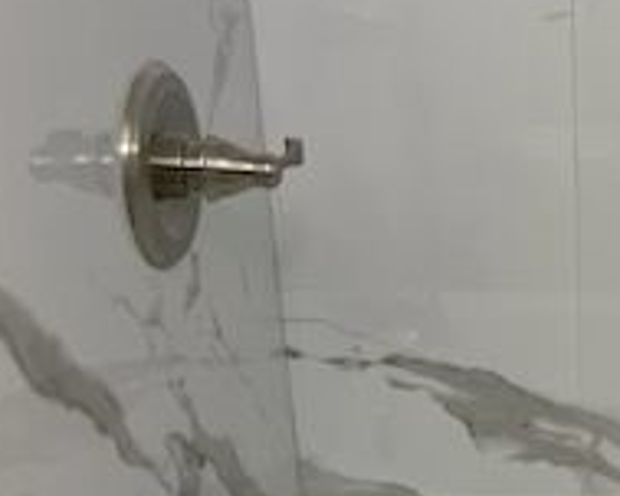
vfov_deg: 17.7
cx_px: 922
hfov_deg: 19.5
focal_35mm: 86
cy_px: 371
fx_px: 1577
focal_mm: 5.1
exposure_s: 1/60
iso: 100
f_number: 1.6
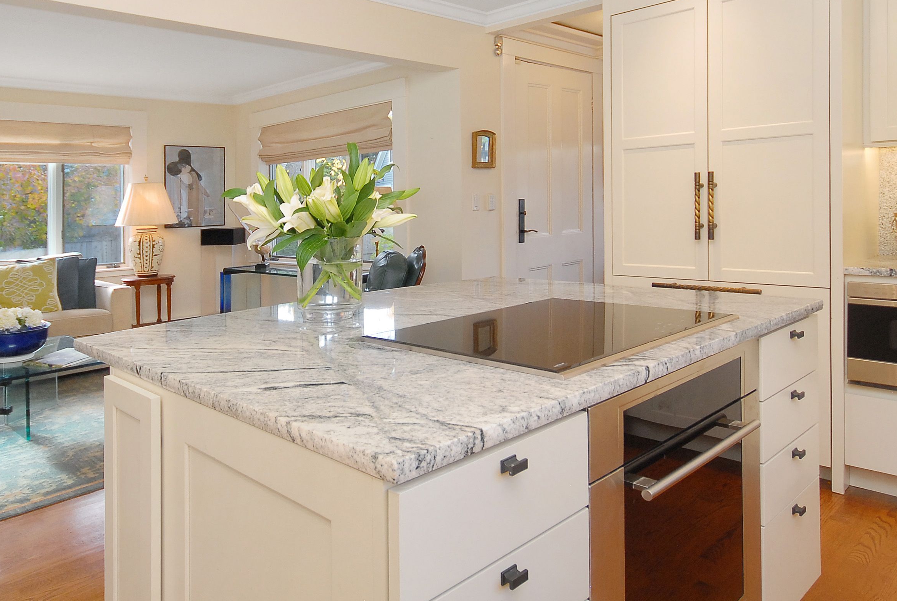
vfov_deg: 51.0
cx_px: 382
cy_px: 233
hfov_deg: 71.0
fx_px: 624
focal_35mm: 25
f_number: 5
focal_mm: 10
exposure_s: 1/60
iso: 400
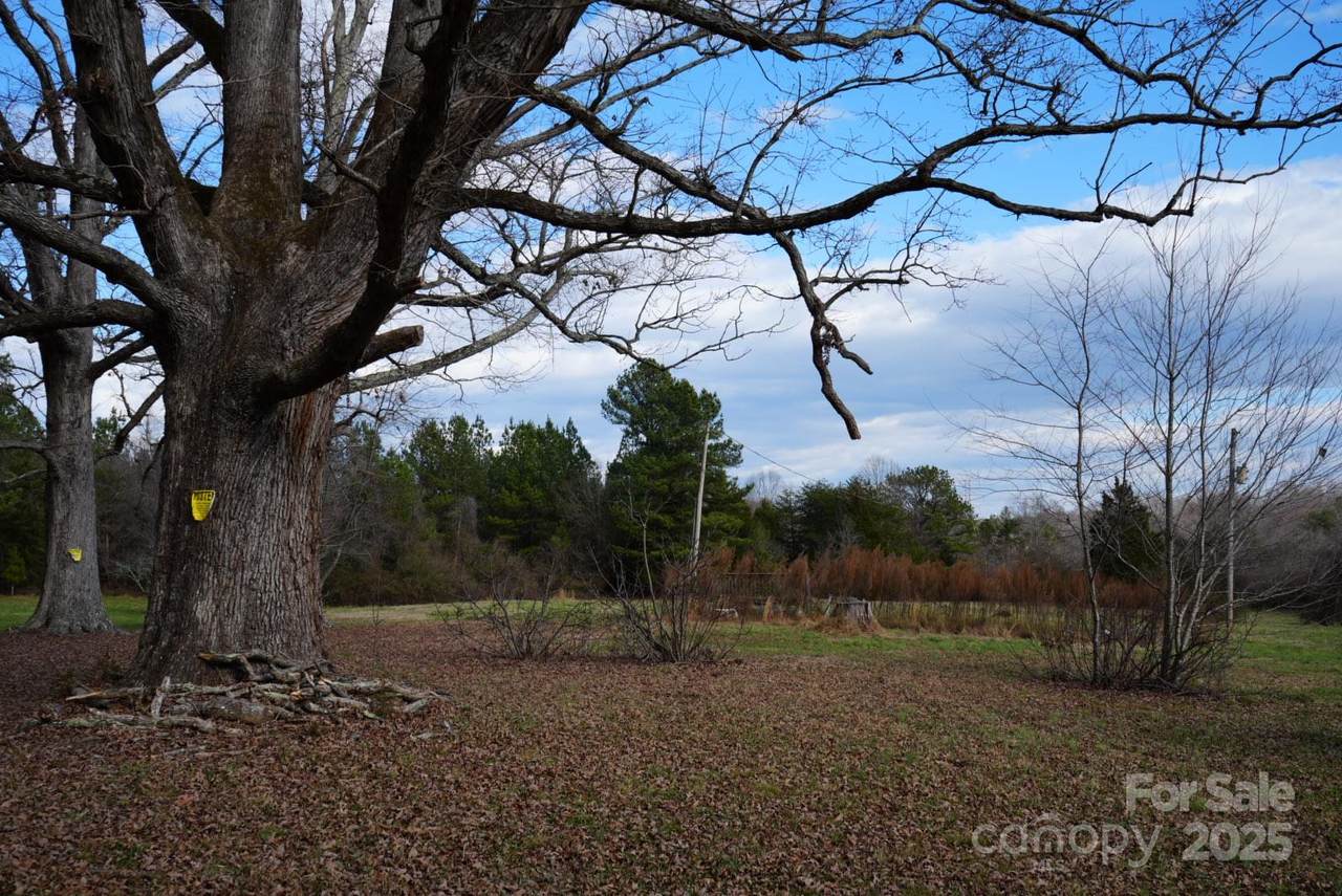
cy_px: 448
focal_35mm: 31
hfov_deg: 60.3
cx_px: 671
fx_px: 1156
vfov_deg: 42.4
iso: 100
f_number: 9
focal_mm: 31
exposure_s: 1/125
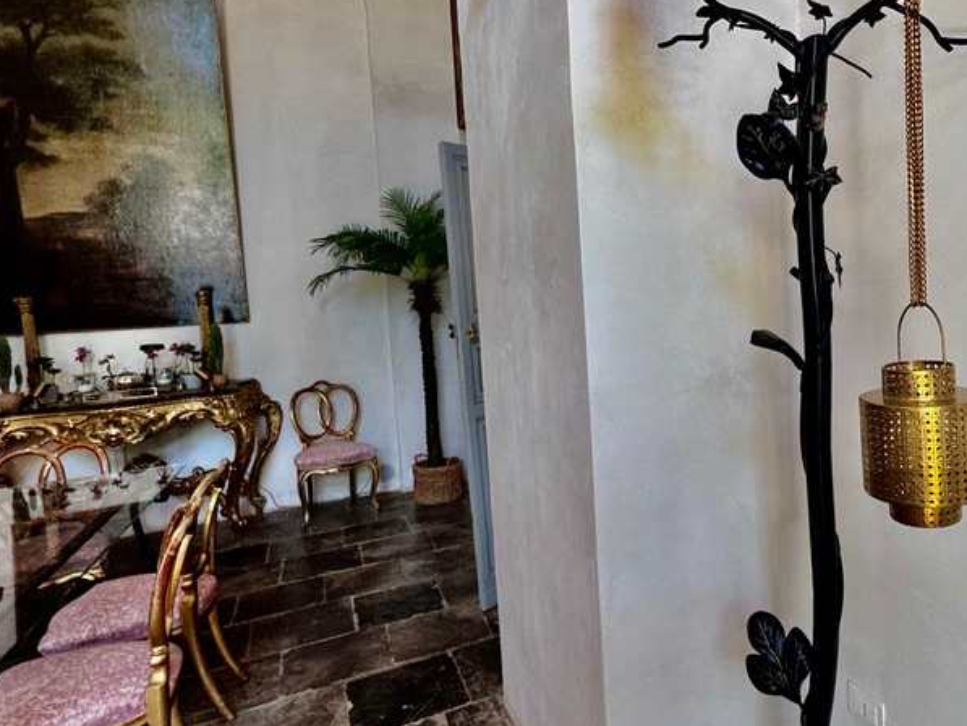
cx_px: 690
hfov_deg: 68.3
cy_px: 327
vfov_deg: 56.7
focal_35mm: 24
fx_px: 671
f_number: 2.2
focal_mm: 2.22
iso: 200
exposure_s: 1/99
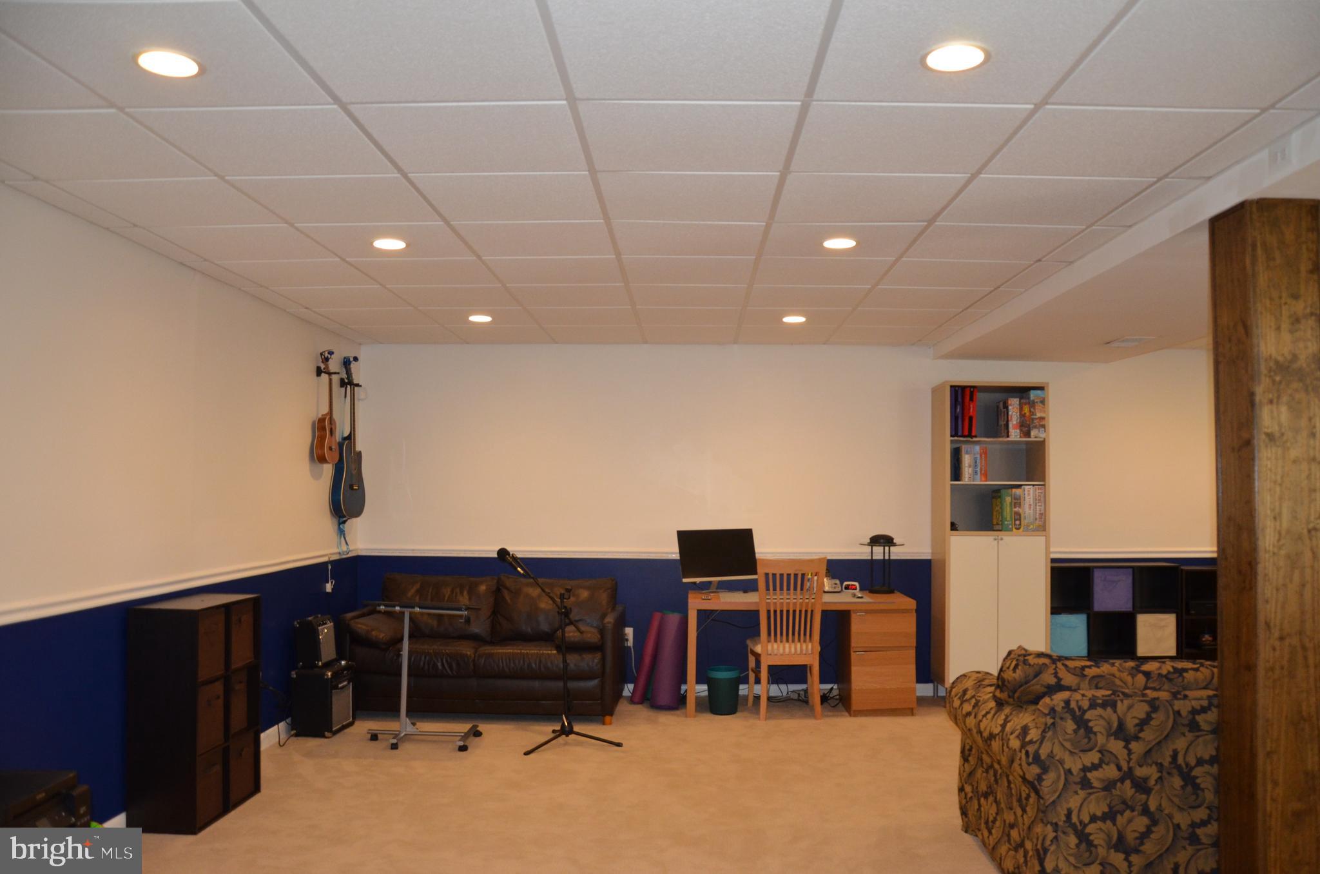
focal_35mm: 27
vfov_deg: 47.7
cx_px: 660
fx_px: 988
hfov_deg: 67.5
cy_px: 437
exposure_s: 1/60
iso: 1100
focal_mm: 18
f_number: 3.5
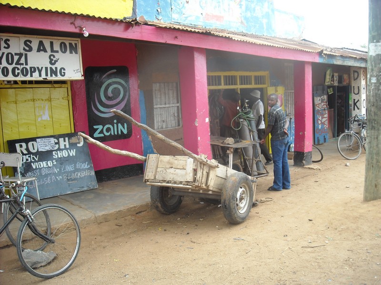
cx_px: 190
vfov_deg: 40.7
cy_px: 142
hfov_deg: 52.6
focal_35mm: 35
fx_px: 385
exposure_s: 1/135
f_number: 2.8
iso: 64
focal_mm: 5.7
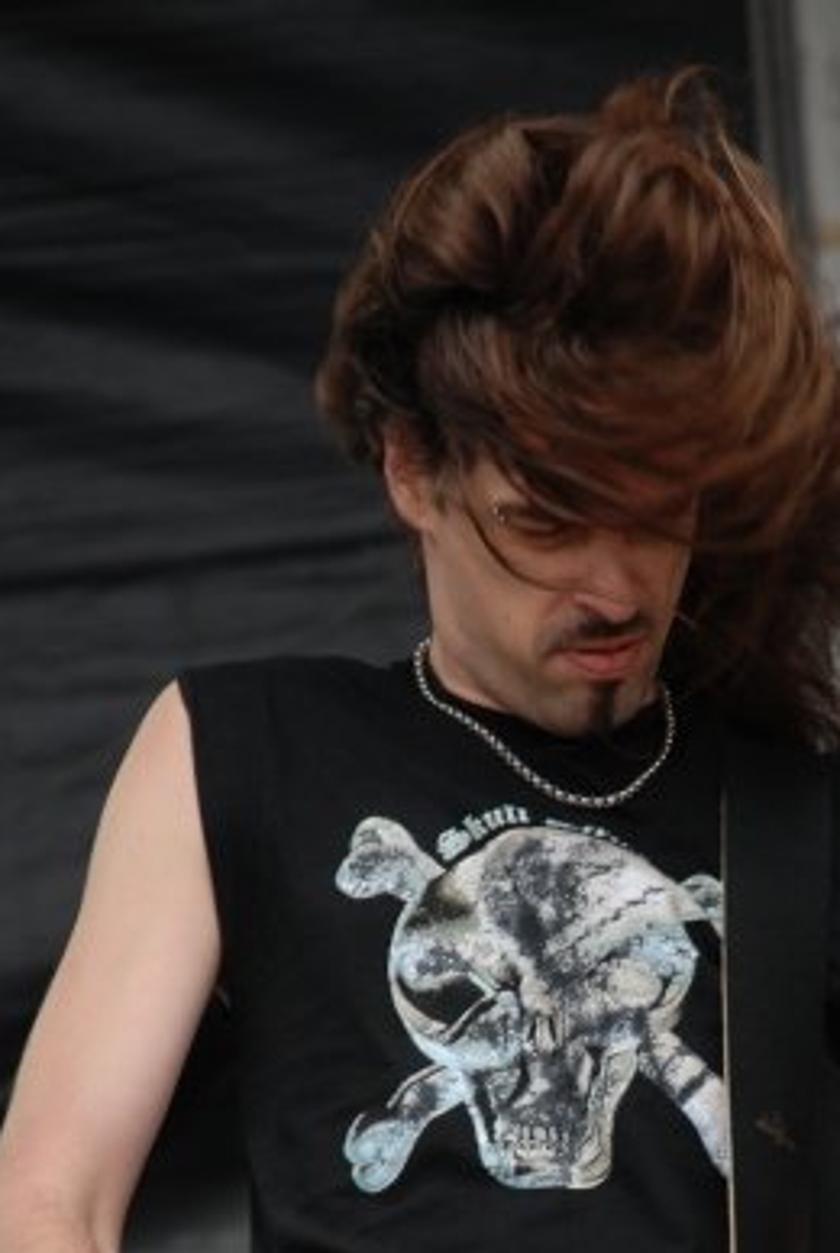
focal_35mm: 404
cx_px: 520
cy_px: 1017
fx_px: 14089
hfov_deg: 3.4
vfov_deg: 5.1
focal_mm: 135
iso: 200
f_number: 5.6
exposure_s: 1/320
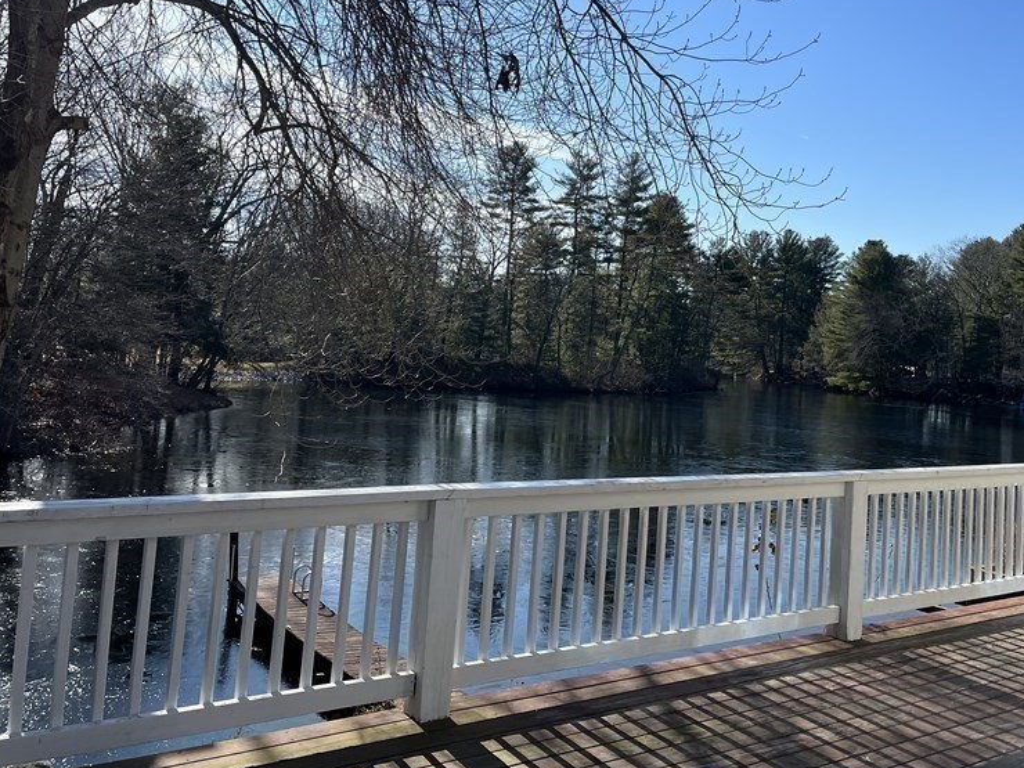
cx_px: 587
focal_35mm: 36
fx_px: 1065
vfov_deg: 39.3
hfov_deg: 51.2
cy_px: 273
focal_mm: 5.1
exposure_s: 1/3745
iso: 50
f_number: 1.6
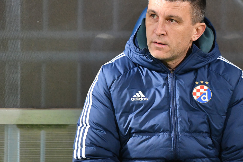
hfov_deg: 8.1
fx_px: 1714
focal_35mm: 254
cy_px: 68
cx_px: 138
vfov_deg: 5.4
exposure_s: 1/250
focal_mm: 200
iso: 4000
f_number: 4
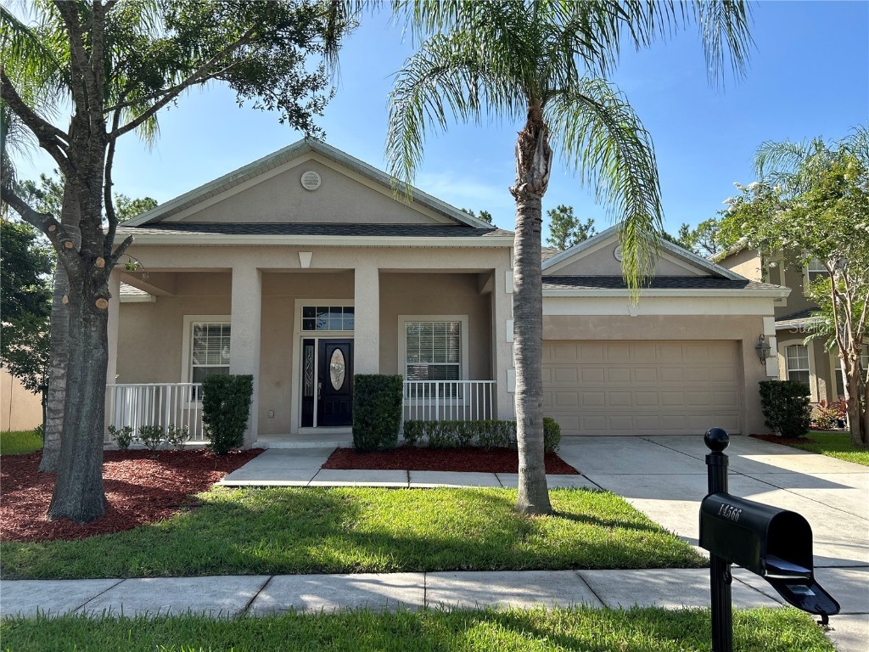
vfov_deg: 53.1
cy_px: 326
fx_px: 653
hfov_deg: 67.3
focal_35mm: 26
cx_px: 434
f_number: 1.5
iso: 50
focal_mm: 5.7
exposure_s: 1/2008
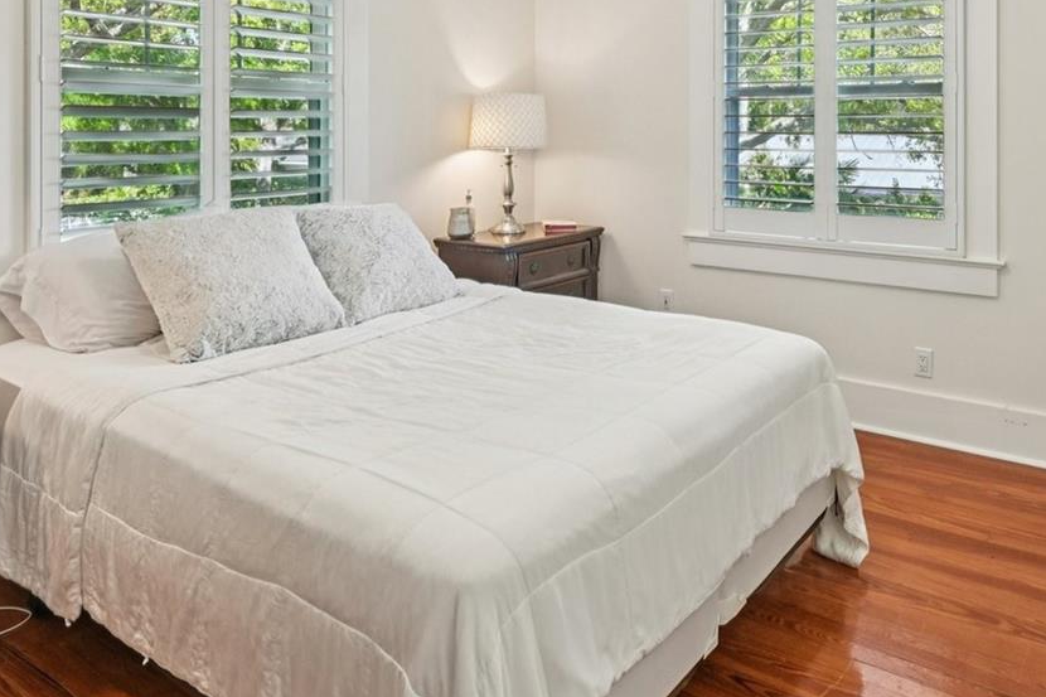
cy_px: 141
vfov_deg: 45.5
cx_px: 634
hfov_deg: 66.7
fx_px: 784
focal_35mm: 27
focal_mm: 14
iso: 400
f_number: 8
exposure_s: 1/20
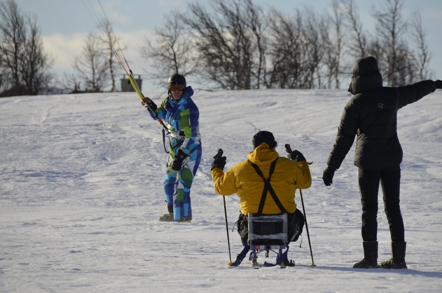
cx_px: 236
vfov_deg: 4.1
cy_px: 135
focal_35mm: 330
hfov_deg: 6.3
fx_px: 4044
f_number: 8
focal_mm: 200
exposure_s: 1/1000
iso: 180
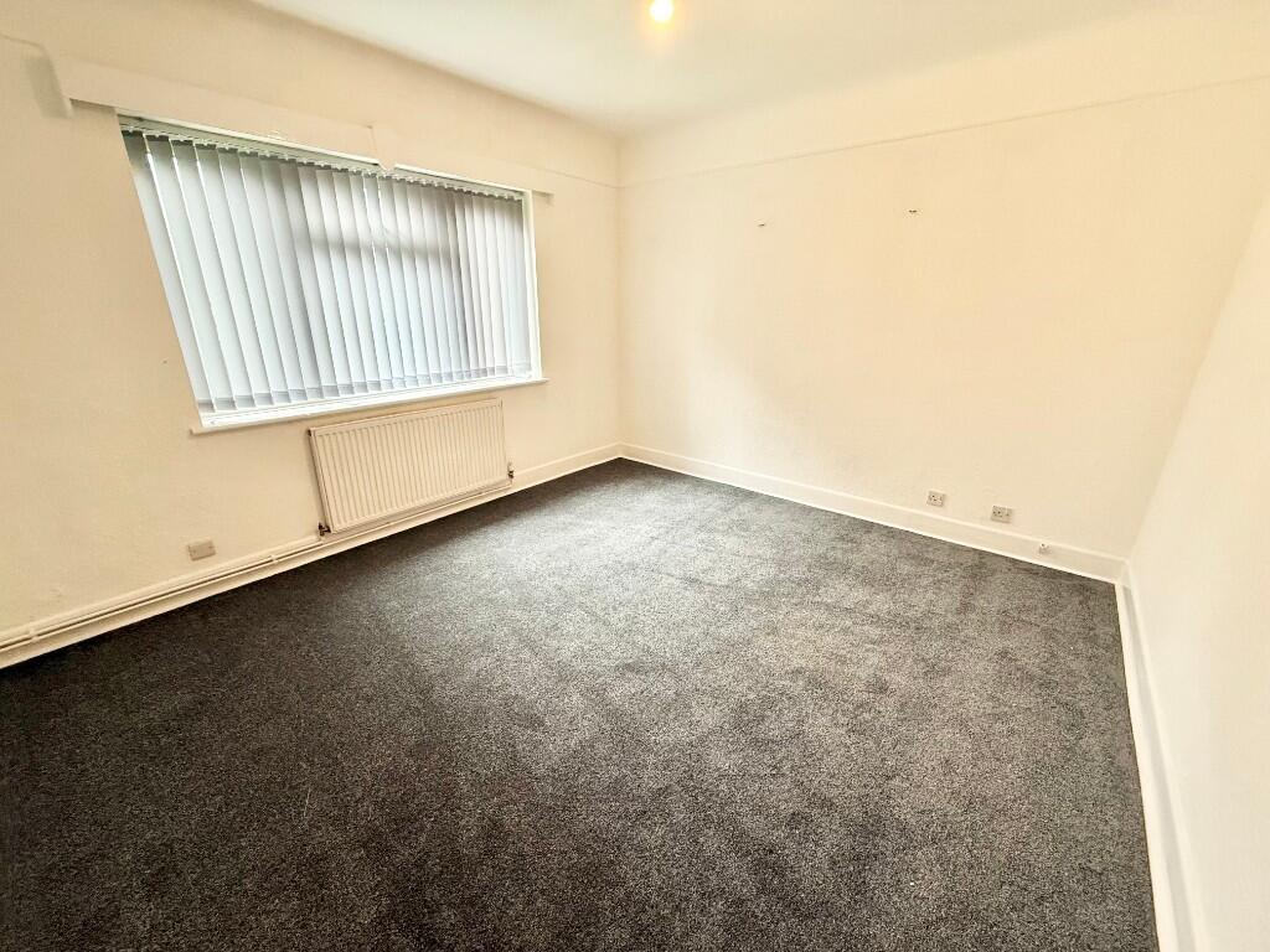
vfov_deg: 85.7
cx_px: 635
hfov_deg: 102.1
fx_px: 514
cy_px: 476
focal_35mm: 14
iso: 200
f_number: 2.2
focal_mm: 2.22
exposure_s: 1/100
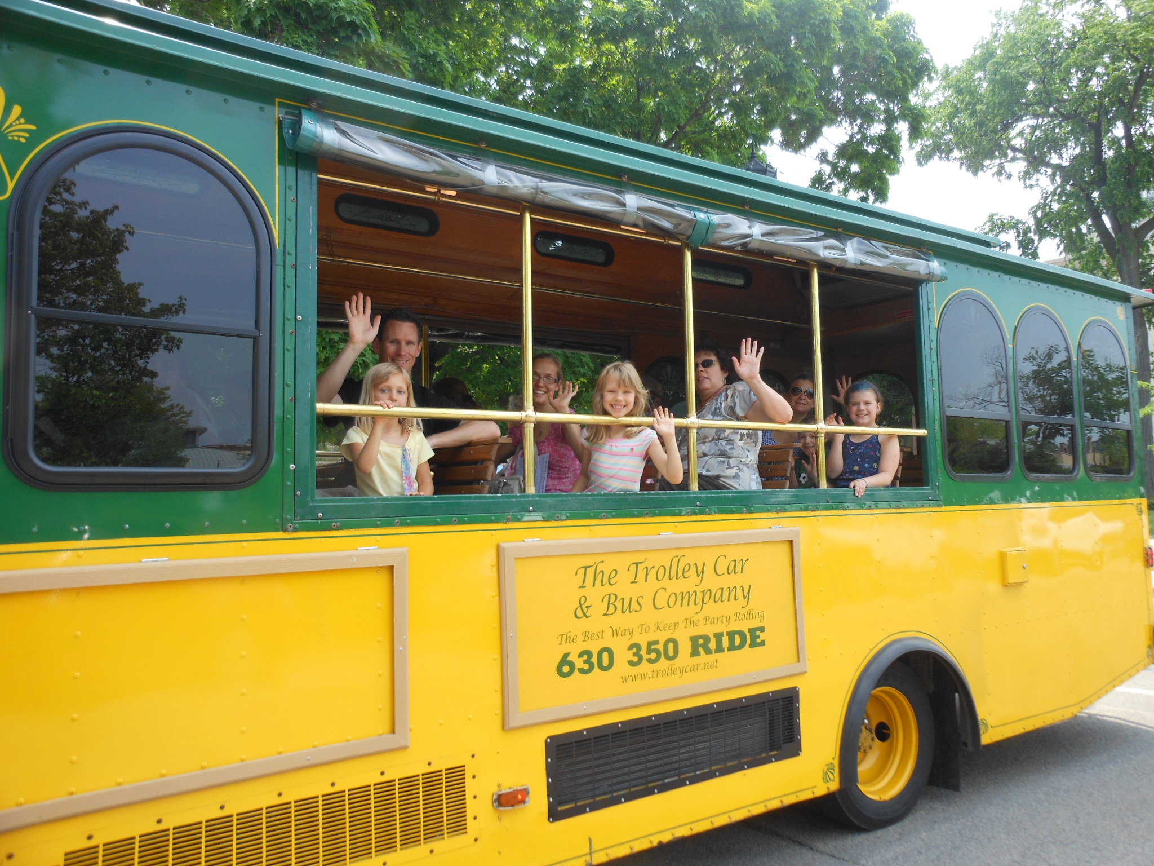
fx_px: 933
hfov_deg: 63.4
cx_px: 577
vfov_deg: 49.7
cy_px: 433
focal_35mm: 28
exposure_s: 1/200
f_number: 3.7
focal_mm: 5
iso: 80
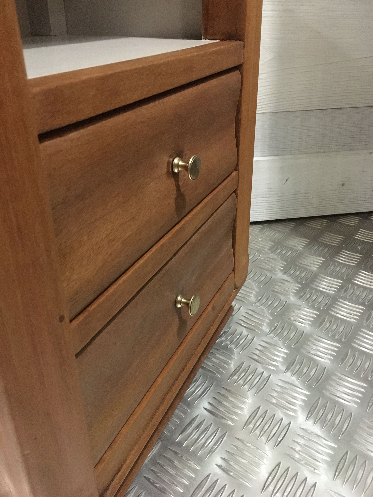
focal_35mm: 29
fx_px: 417
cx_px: 186
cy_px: 248
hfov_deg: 48.2
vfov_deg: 61.7
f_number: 2.2
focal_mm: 4.15
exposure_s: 1/17
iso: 320
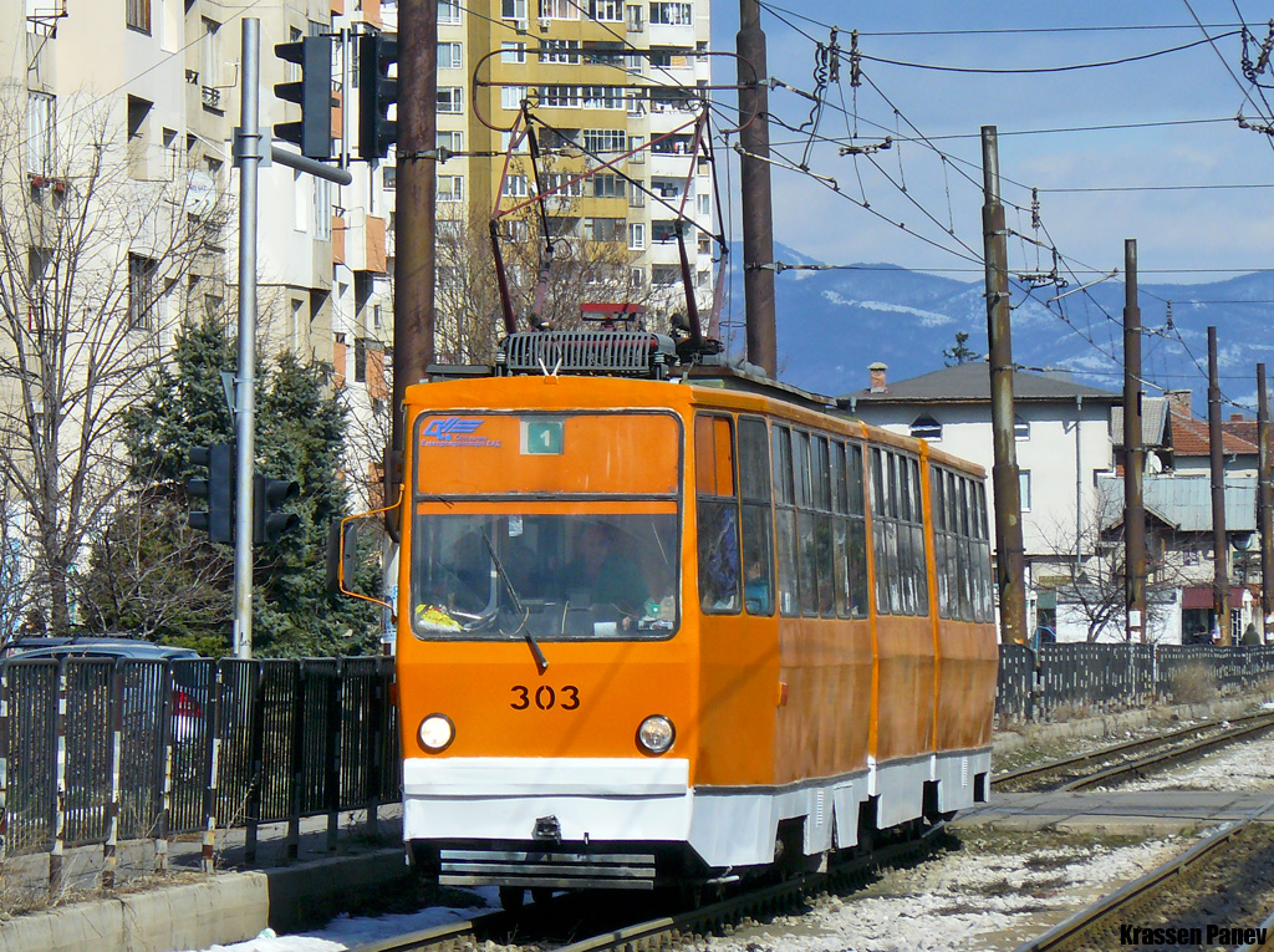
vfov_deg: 6.8
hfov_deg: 9.1
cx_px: 637
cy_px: 476
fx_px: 8049
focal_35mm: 219
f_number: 6.3
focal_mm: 36.5
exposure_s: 1/500
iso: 100
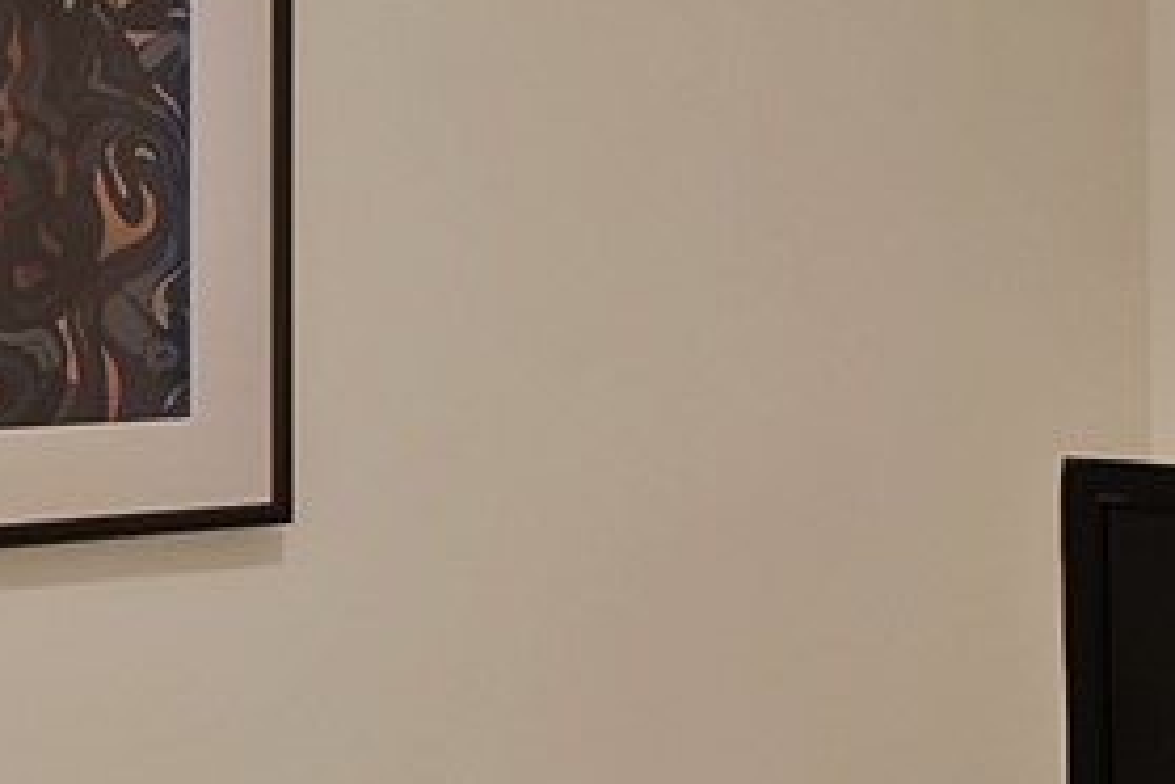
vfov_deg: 15.8
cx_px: 615
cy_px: 207
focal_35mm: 86
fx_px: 2807
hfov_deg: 23.6
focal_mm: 12
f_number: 9
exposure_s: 1/1.67
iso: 640
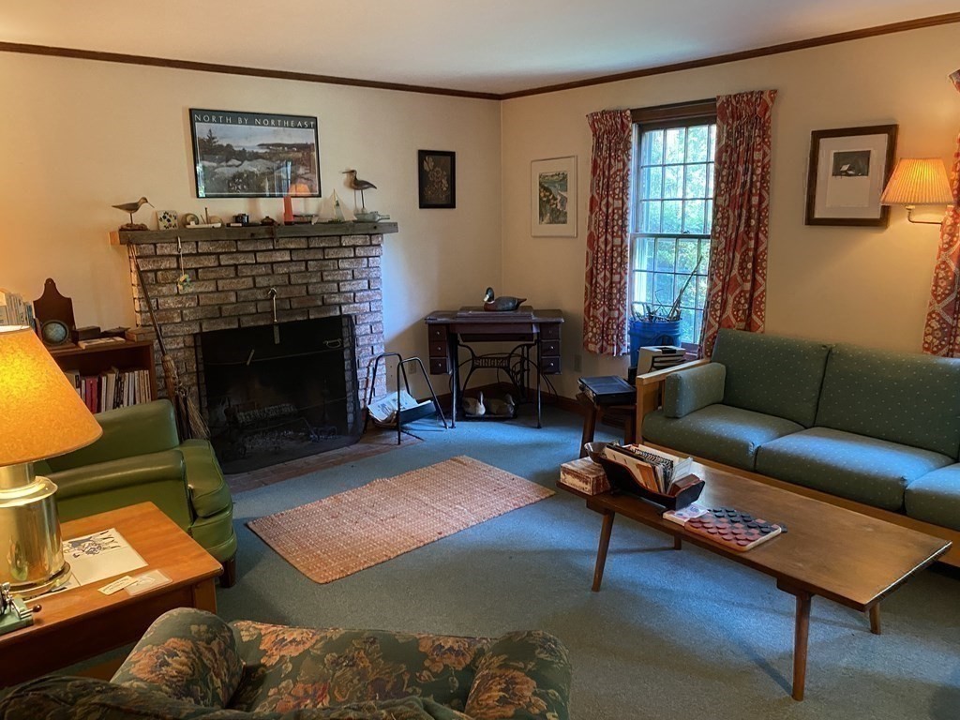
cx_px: 480
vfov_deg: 53.1
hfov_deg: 67.3
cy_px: 360
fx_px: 721
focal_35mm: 26
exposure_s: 1/30
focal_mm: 4.25
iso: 500
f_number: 1.8
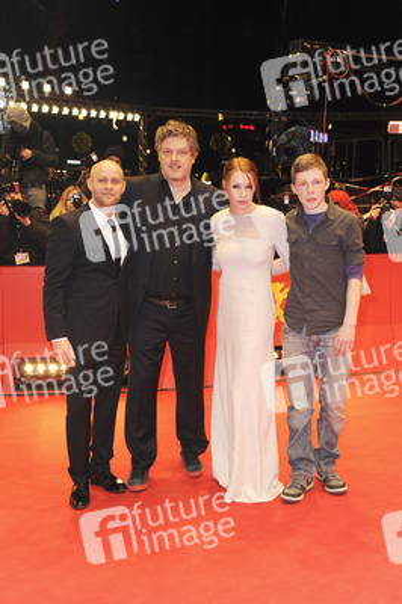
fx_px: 755
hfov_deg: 29.8
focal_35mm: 45
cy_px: 302
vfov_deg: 43.6
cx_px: 201
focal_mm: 45
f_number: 5.6
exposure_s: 1/160
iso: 1000
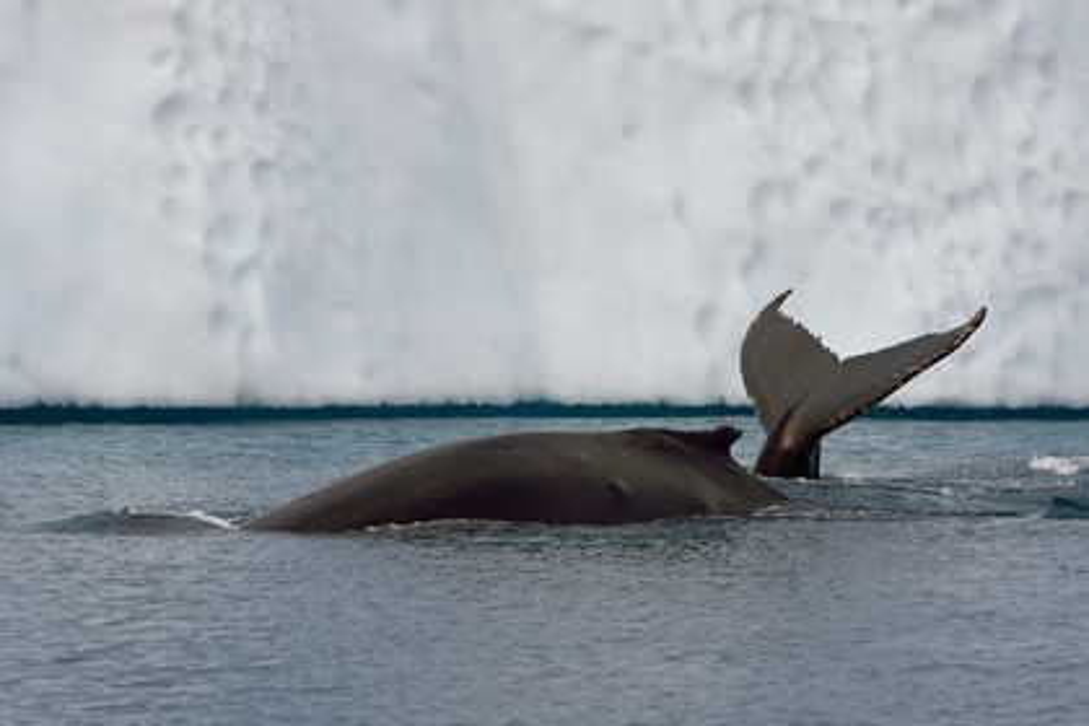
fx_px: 8469
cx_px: 544
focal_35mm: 280
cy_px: 363
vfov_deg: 4.9
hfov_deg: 7.4
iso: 200
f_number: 6.3
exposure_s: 1/500
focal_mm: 280
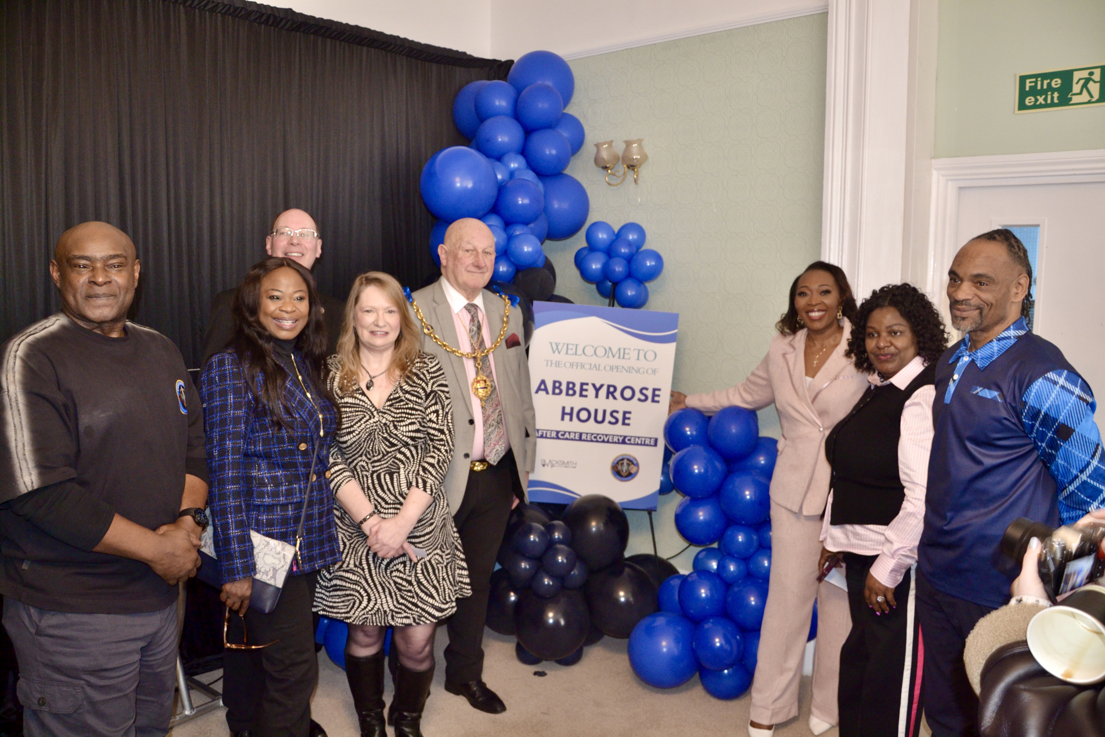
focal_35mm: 27
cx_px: 552
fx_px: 829
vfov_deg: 47.9
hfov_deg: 67.4
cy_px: 368
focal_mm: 18
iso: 800
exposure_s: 1/30
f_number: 3.5
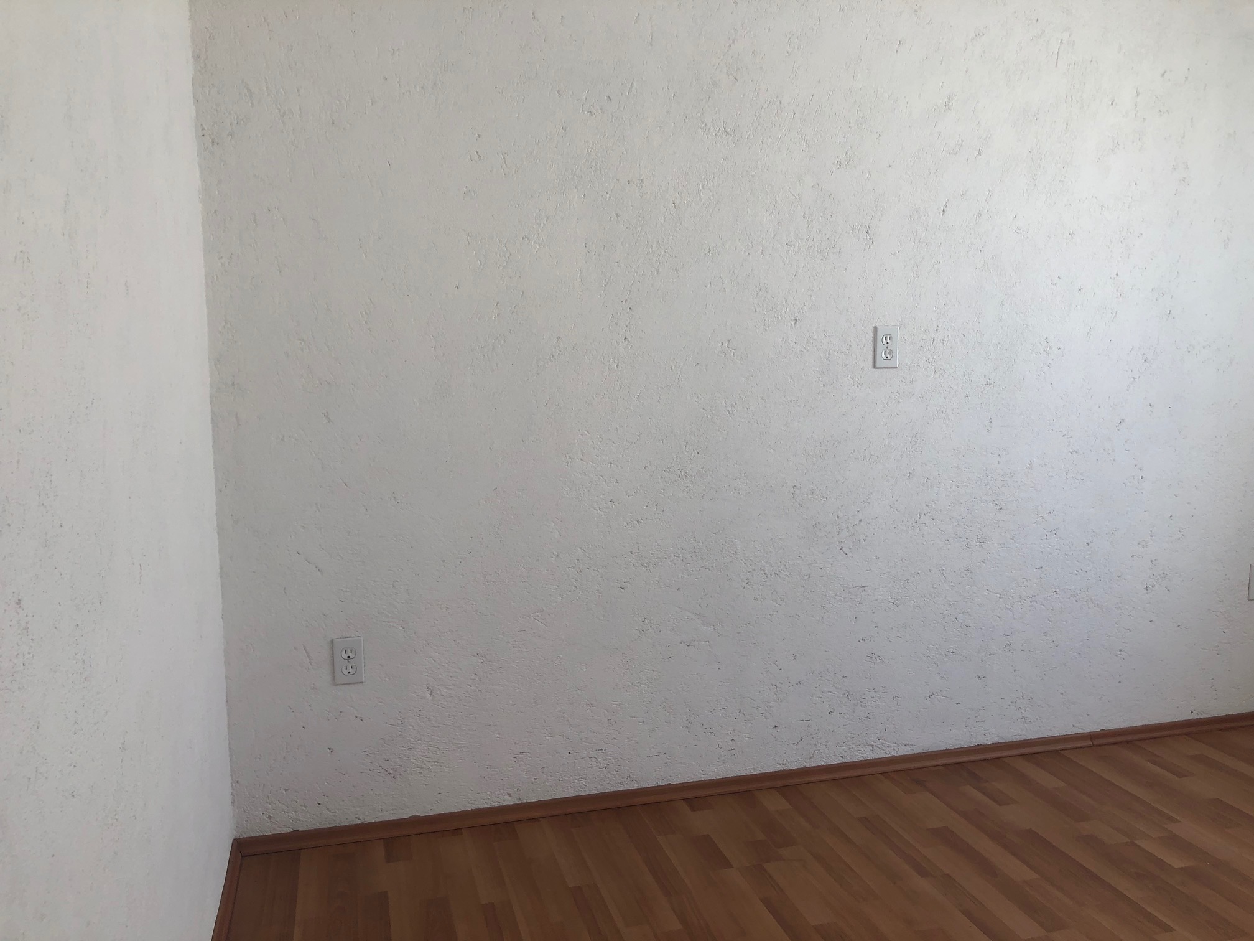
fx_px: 1014
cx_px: 627
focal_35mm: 28
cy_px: 470
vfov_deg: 49.7
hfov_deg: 63.4
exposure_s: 1/120
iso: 25
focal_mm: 3.99
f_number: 1.8
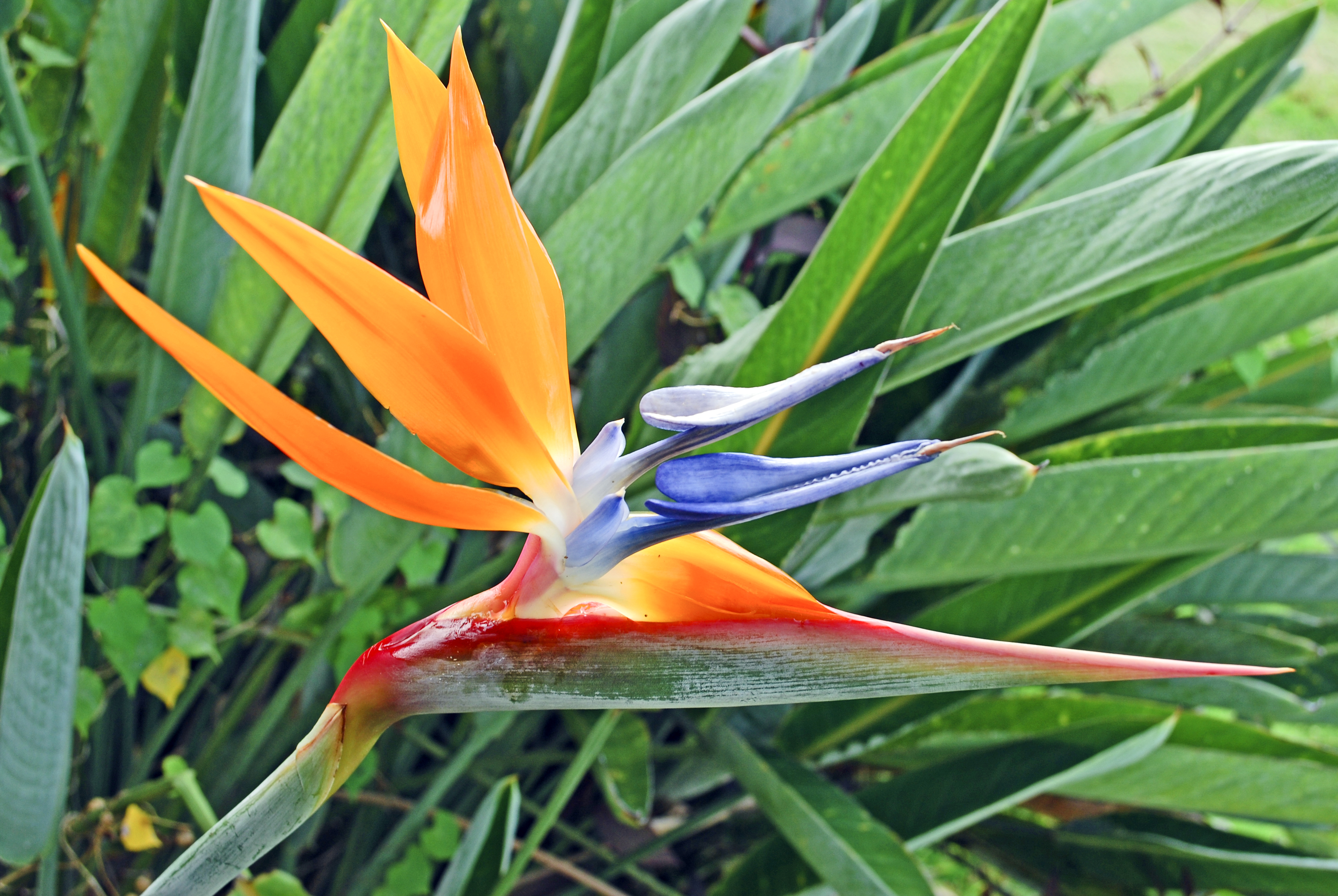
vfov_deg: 34.3
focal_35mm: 39
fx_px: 1451
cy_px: 448
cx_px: 669
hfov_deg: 49.5
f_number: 8
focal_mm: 26
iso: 160
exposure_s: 1/60
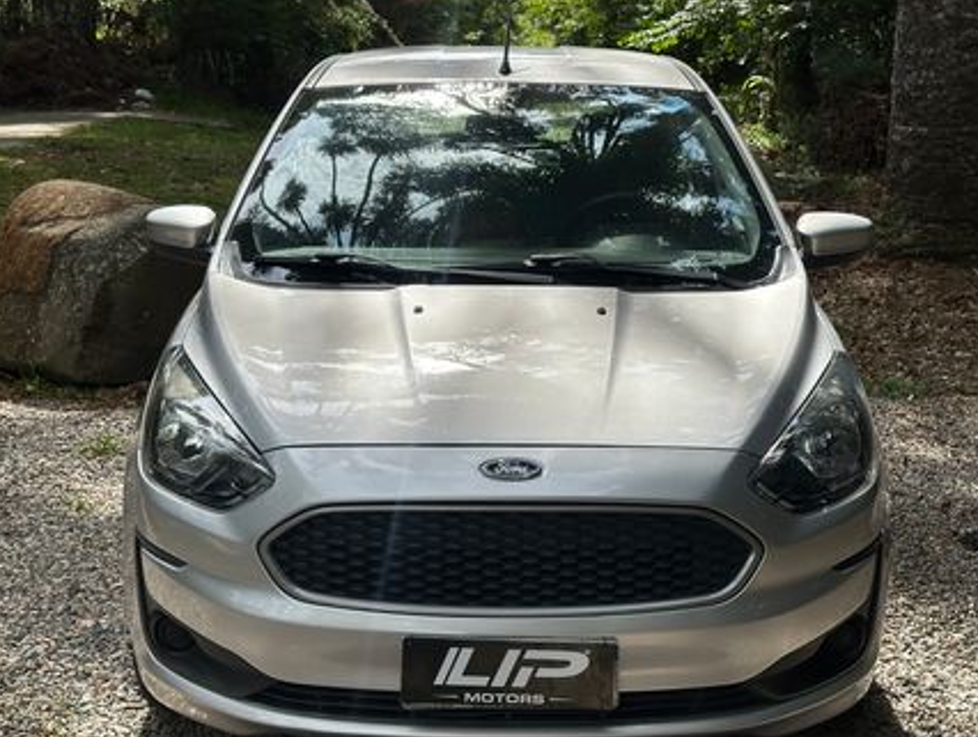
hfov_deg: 36.1
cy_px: 381
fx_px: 1500
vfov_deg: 27.6
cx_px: 494
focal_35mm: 53
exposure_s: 1/2160
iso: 64
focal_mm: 6.86
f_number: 1.78
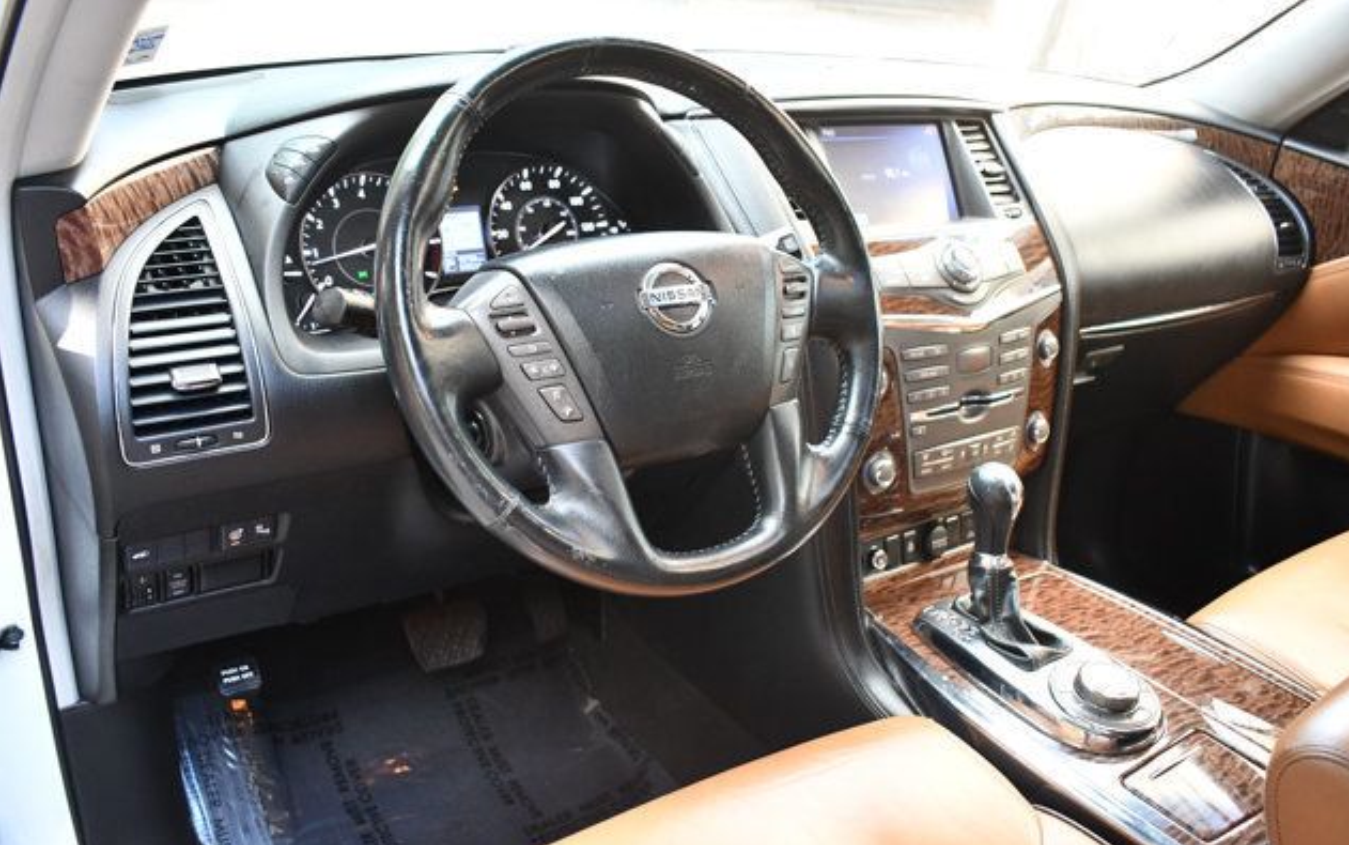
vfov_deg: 40.6
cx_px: 682
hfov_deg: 61.2
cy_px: 455
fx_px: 1140
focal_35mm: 31
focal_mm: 20
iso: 1800
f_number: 3.8
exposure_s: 1/125
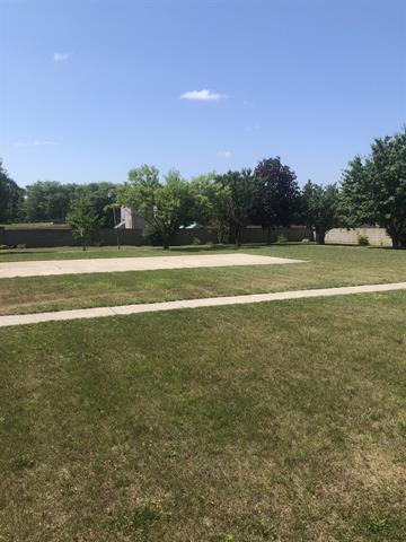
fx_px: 438
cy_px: 271
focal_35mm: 28
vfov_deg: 63.4
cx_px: 203
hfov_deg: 49.7
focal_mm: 4
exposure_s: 1/1715
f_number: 1.8
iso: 20
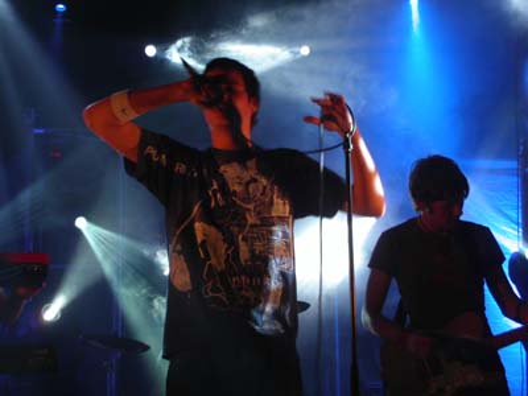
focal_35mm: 106
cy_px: 198
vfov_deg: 14.0
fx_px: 1617
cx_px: 264
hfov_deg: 18.5
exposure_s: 1/20
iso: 200
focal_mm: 21.8
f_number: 4.5
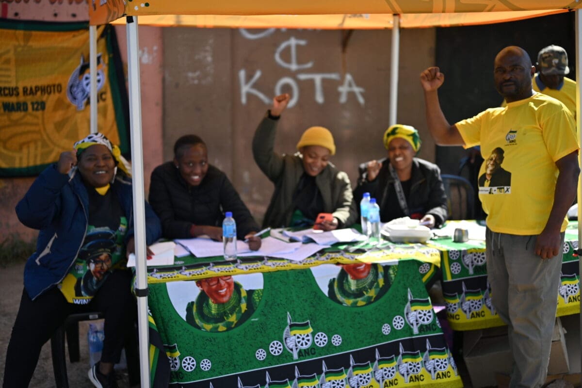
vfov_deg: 27.0
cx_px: 291
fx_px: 808
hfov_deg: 39.6
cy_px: 194
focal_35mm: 50
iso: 100
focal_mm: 50
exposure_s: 1/4000
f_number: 1.8
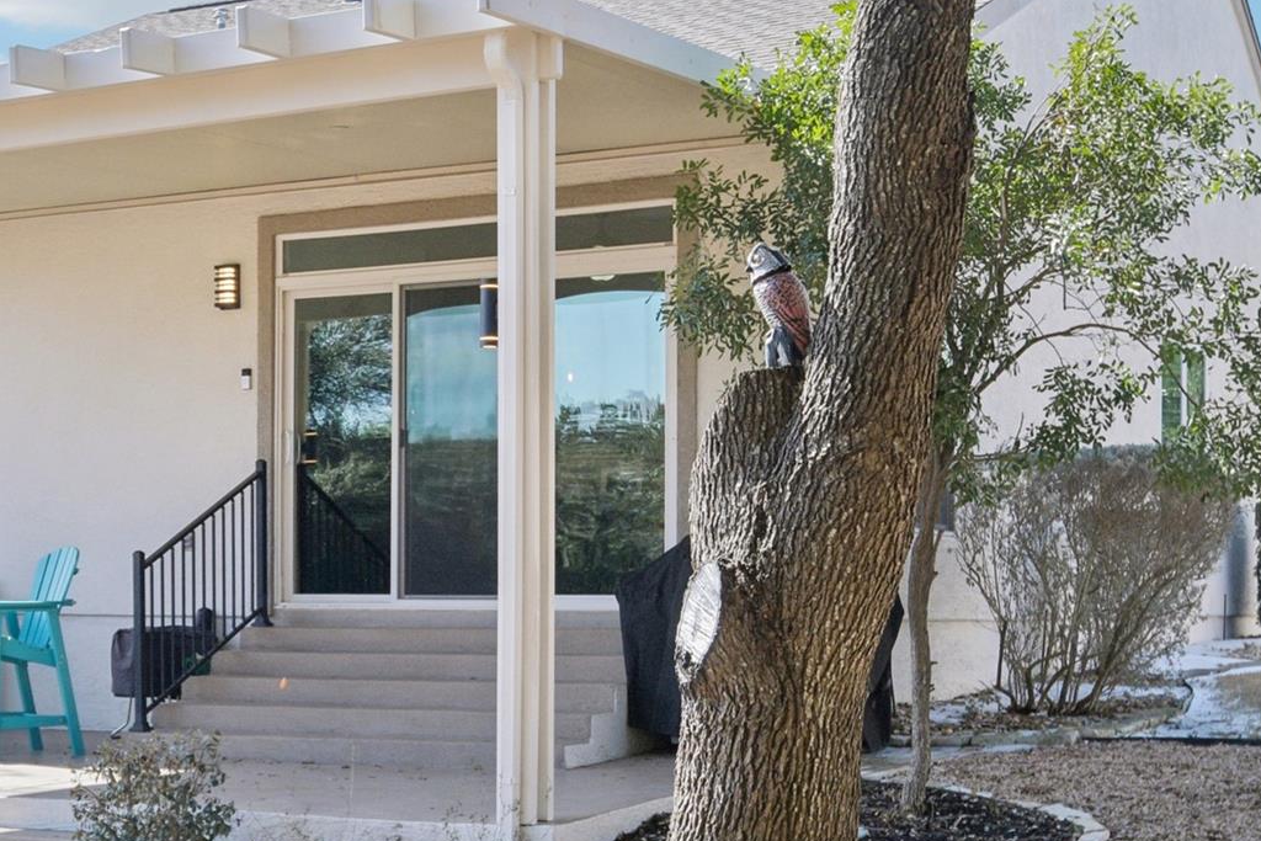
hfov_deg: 30.1
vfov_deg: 20.6
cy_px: 535
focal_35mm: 66
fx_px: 2312
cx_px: 334
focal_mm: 22
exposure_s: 1/400
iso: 400
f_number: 8
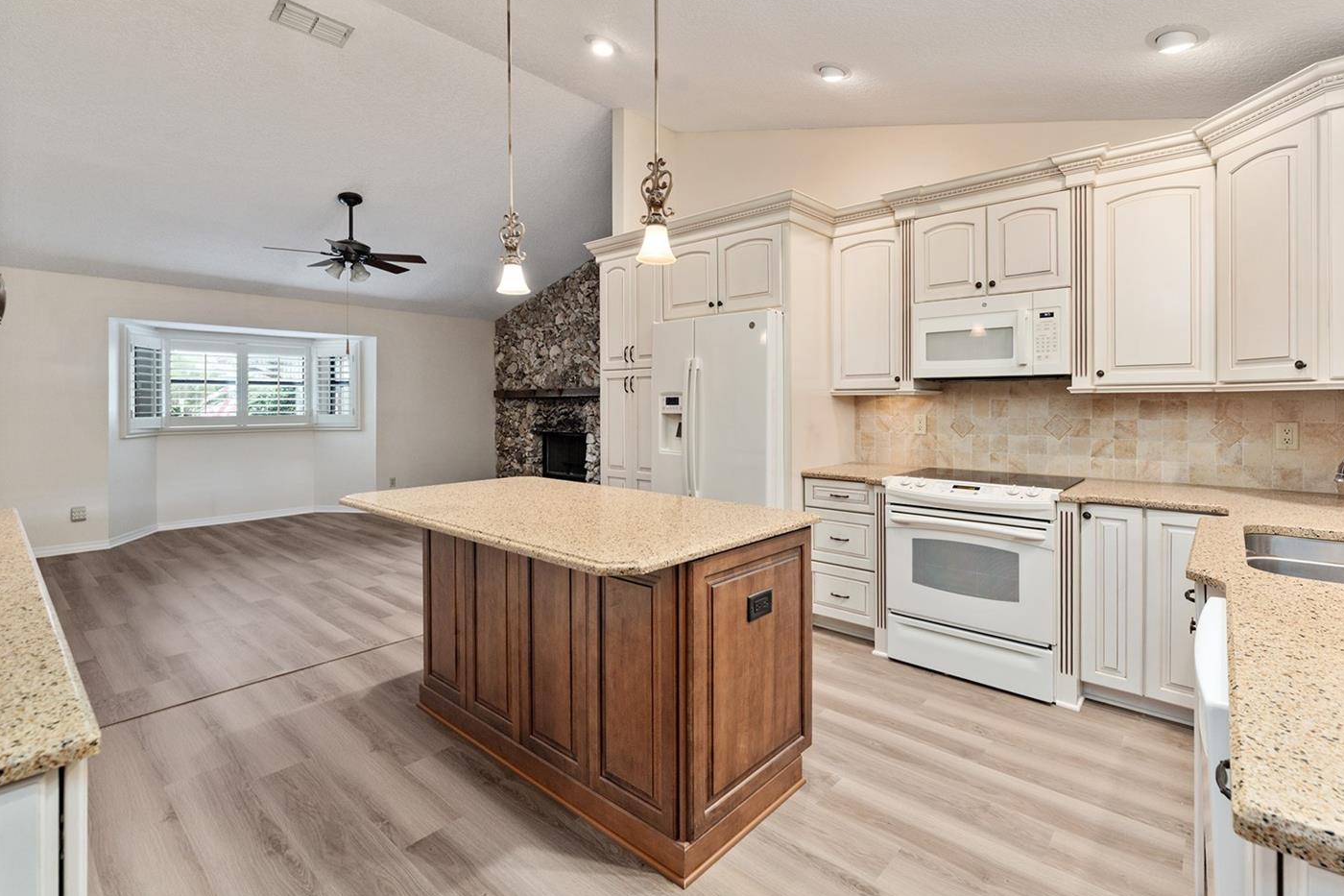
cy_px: 421
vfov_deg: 73.7
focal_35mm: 16
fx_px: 597
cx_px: 734
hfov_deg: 96.5
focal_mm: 14
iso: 320
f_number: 7.1
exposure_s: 1/2
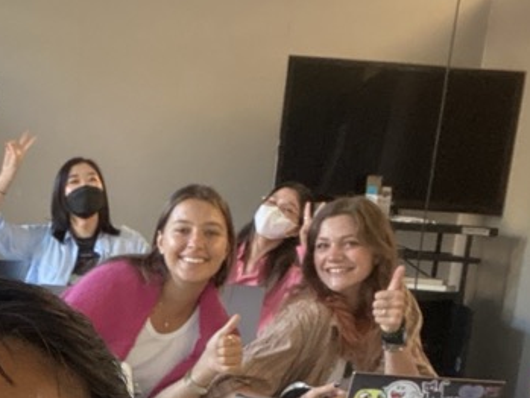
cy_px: 463
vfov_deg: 17.9
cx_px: 53
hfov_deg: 24.0
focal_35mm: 79
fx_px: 1210
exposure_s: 1/25
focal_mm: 2.71
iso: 400
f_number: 2.2
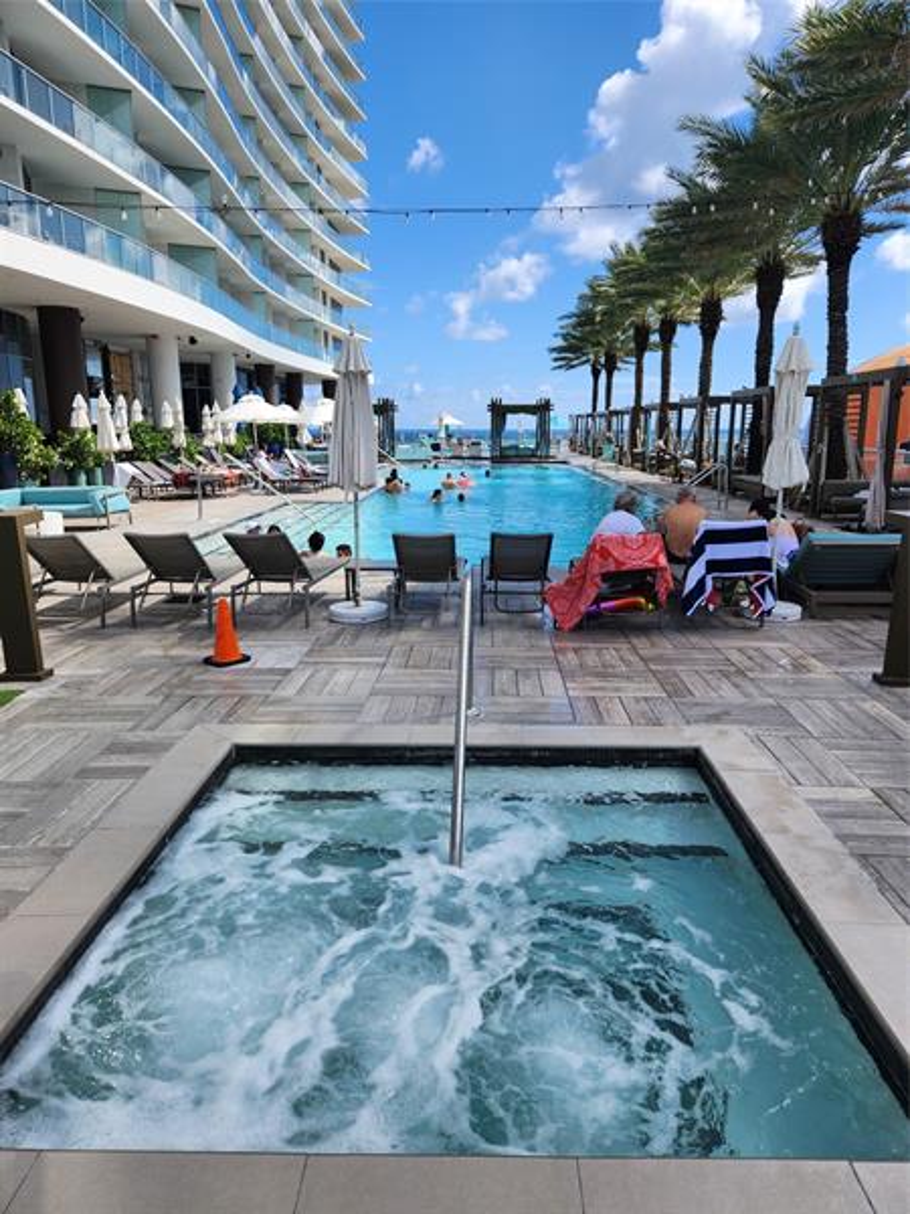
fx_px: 806
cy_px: 607
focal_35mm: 23
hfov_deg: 58.9
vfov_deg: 73.9
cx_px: 455
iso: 20
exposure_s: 1/1505
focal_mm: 5.4
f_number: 1.8
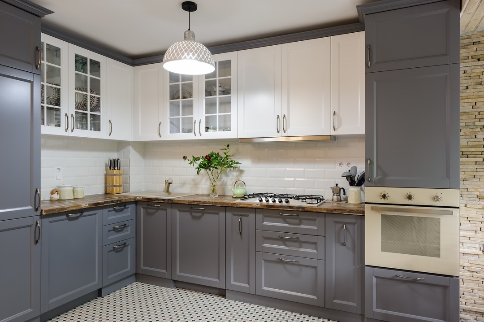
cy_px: 161
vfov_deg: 53.0
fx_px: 322
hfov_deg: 73.8
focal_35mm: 24
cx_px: 242
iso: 400
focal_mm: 24
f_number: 10
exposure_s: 1/5
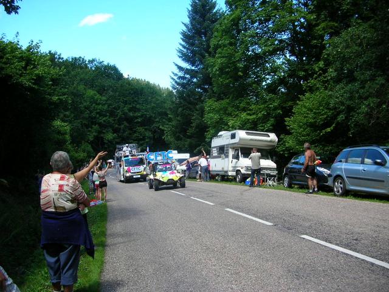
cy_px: 146
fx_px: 393
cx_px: 194
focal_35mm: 35
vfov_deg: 40.7
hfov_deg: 52.6
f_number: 2.8
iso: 50
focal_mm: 5.8
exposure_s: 1/328
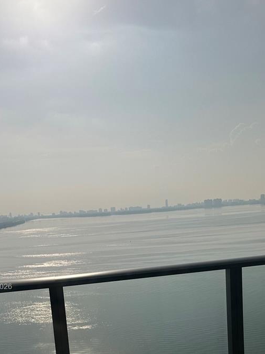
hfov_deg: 33.5
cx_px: 152
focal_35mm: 43
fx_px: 439
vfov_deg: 41.8
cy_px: 287
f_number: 1.78
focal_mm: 6.86
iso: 50
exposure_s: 1/18519
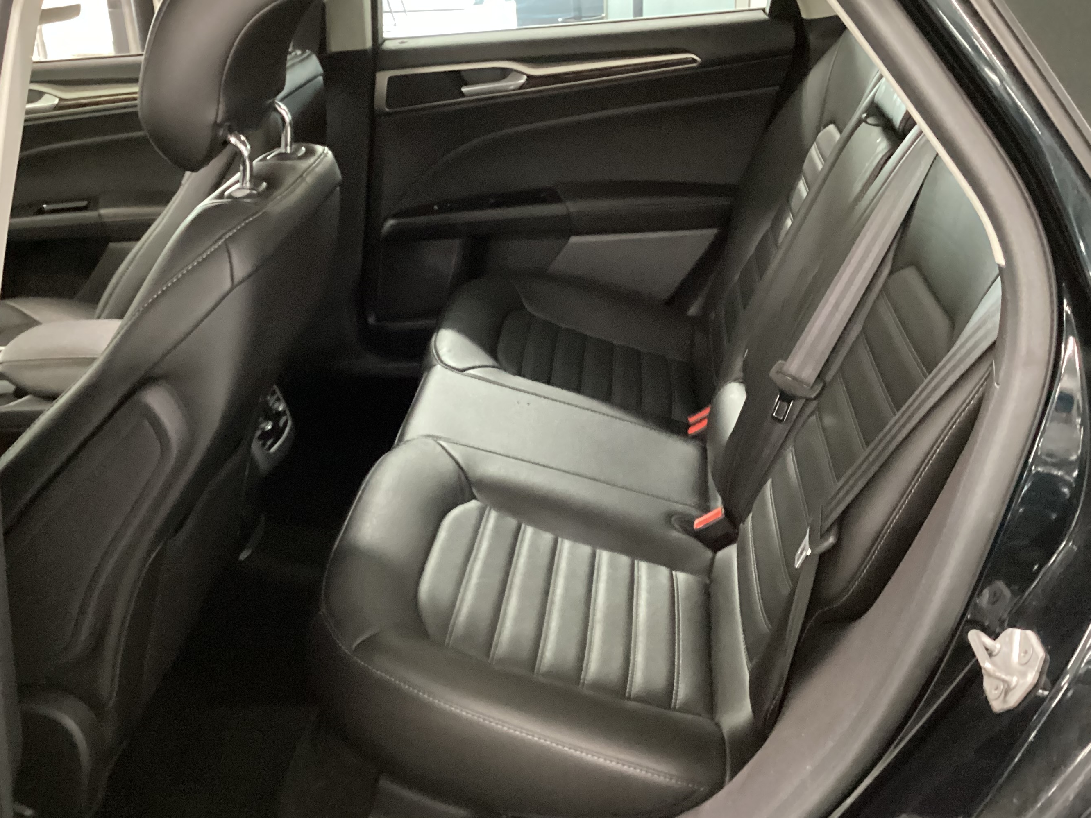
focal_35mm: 38
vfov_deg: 37.7
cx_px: 490
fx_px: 1198
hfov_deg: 48.9
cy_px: 390
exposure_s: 1/17
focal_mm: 3.3
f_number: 2.4
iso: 640
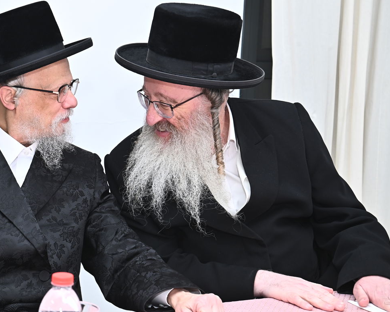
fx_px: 1096
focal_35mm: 95
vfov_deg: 16.2
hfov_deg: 20.1
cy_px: 126
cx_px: 119
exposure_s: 1/200
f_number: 7.1
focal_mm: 70
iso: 1250
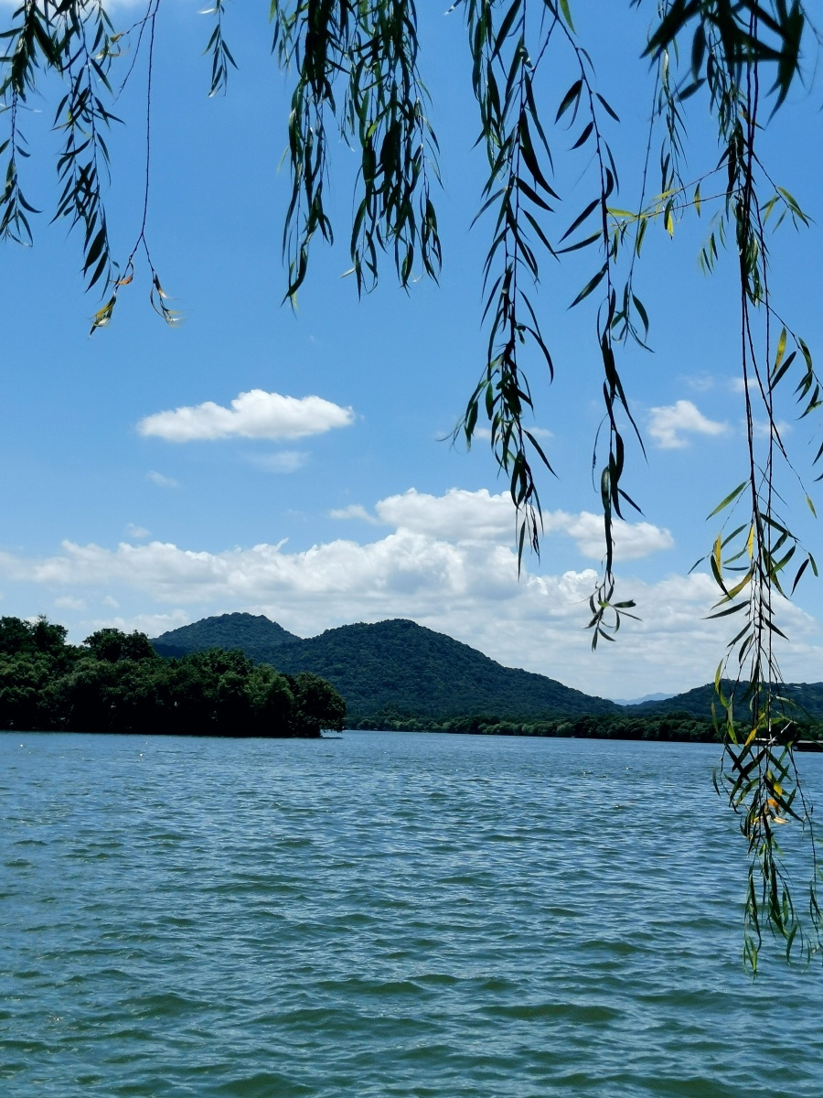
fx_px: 1775
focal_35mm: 56
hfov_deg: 26.1
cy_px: 549
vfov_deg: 34.3
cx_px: 412
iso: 50
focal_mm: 5.58
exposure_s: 1/4762
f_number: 1.8
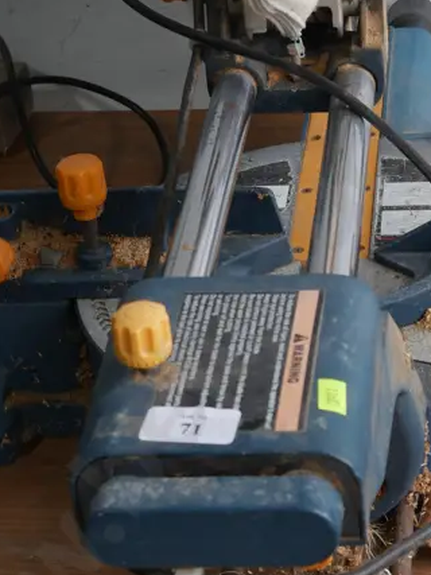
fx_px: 1595
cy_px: 205
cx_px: 333
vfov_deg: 20.4
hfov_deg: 15.3
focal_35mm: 96
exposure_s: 1/160
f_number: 5.6
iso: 200
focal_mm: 20
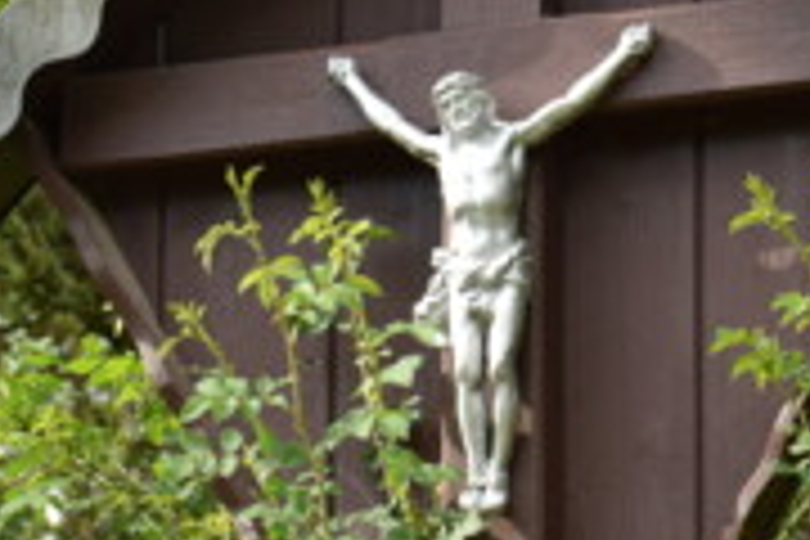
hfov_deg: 8.6
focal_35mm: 238
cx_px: 468
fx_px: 5355
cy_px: 225
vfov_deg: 5.8
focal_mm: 58
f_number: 6.3
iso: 400
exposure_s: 1/500
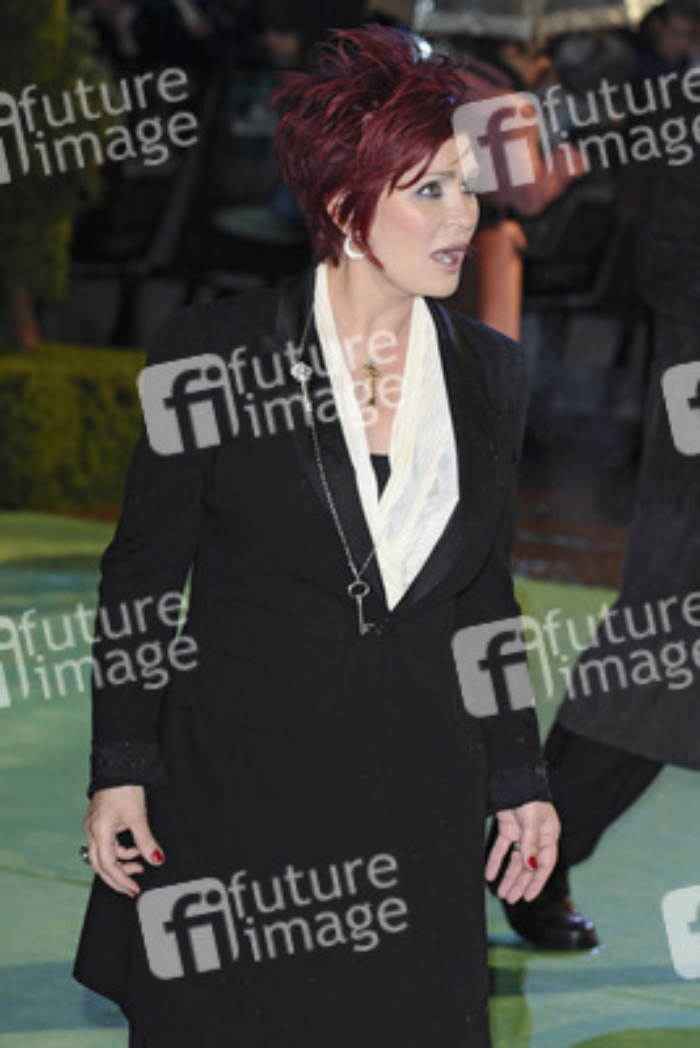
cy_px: 524
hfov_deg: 9.2
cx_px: 350
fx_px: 4371
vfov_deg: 13.7
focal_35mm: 150
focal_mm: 100
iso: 400
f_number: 5
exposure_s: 1/160
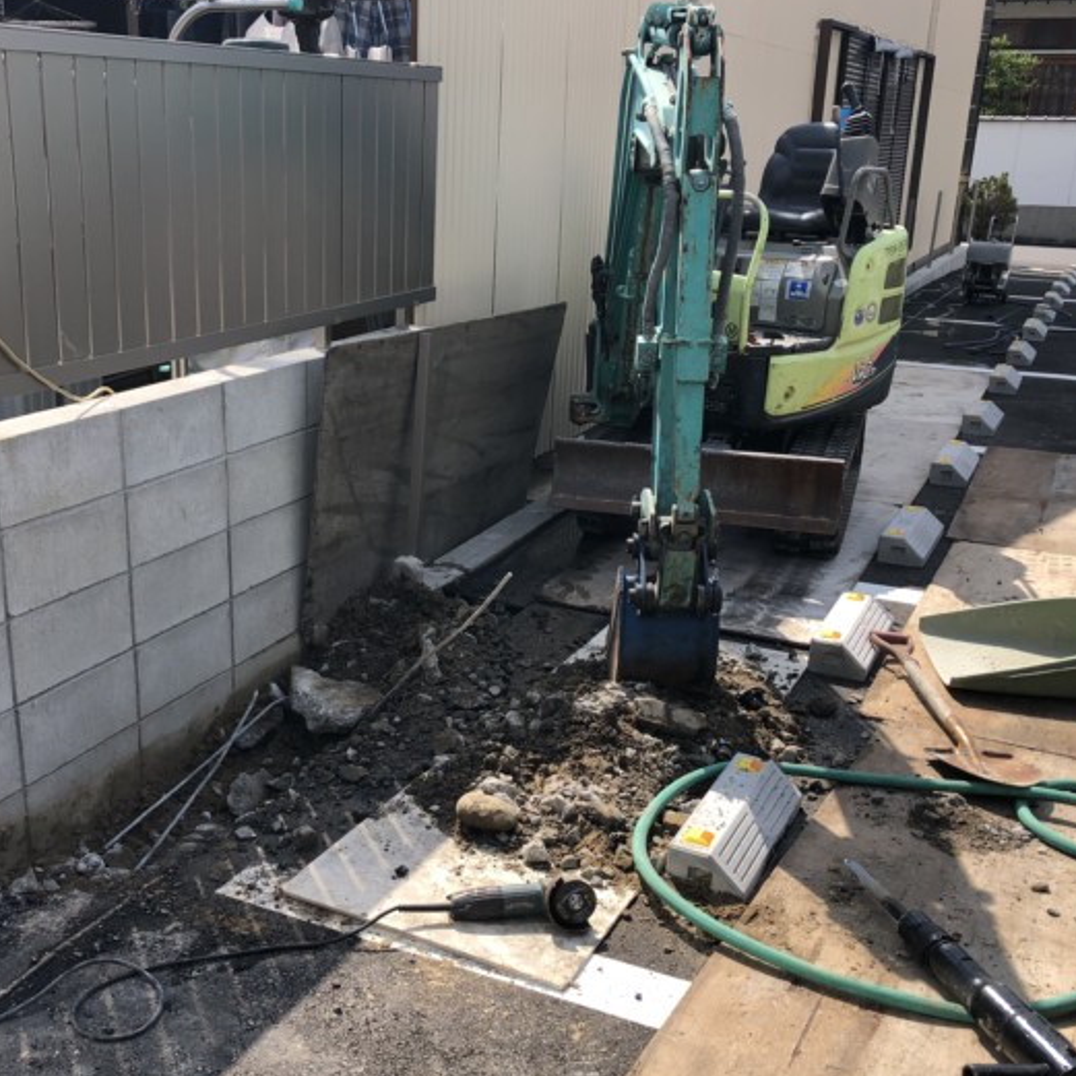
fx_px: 1336
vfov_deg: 43.8
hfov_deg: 43.8
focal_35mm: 38
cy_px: 593
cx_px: 477
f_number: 1.8
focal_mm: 3.99
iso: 20
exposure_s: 1/1200
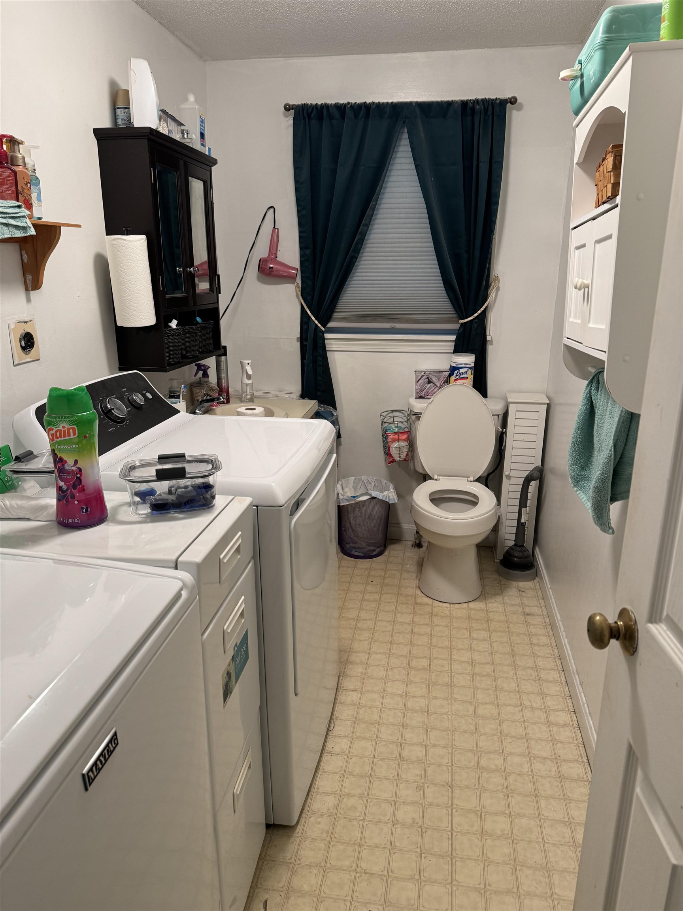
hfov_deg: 56.8
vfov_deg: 71.6
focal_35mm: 24
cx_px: 342
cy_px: 456
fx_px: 631
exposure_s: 1/120
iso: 160
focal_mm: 6.76
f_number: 1.78
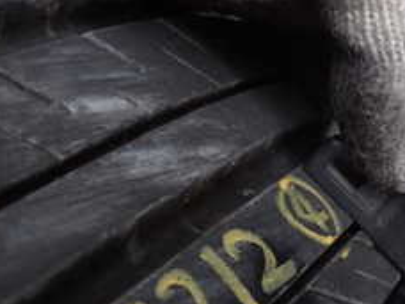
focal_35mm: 100
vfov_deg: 14.8
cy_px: 126
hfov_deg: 18.6
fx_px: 1170
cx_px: 483
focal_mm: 6.83
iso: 160
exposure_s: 1/125
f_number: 2.7
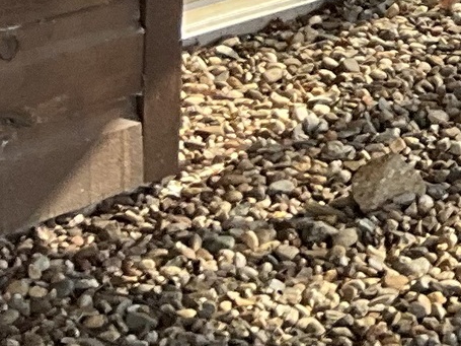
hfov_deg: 9.2
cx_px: 1046
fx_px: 2610
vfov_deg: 7.0
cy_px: -613
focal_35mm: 196
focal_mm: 3
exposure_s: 1/333
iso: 25
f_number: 1.8
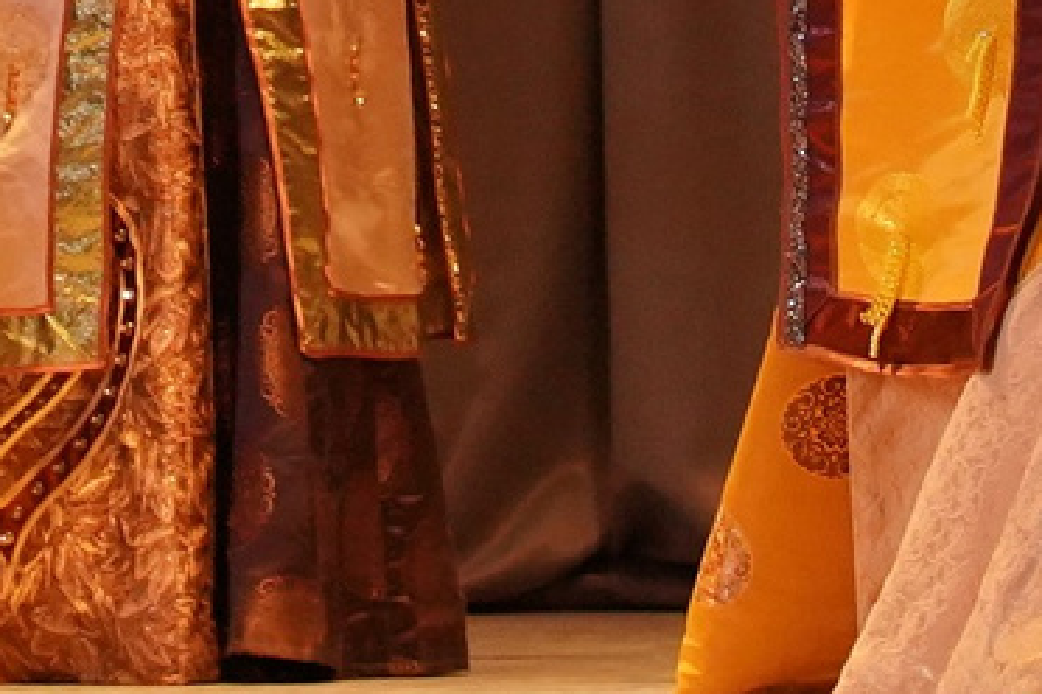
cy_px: -928
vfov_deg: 2.8
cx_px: -210
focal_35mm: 482
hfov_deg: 4.3
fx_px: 13950
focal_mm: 70
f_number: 4
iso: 3200
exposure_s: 1/640
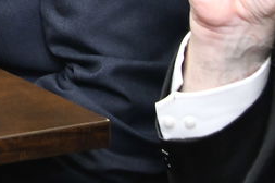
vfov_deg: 4.8
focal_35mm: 277
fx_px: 2113
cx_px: -385
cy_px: -302
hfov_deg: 7.0
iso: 800
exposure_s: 1/125
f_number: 5.6
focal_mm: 50
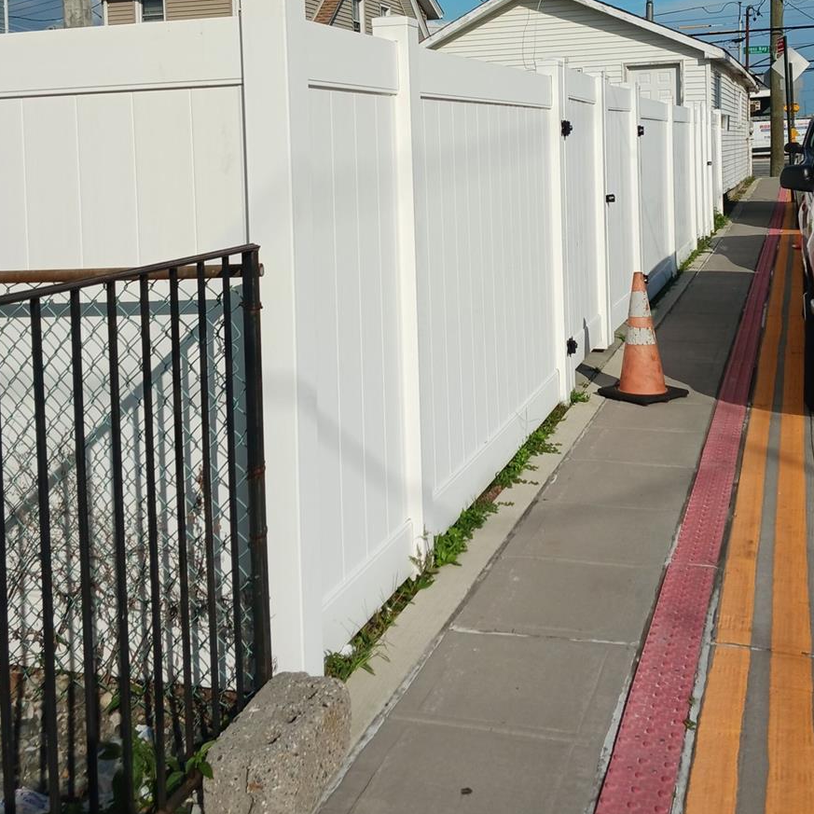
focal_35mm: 42
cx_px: 456
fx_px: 1117
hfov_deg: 40.0
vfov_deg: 38.4
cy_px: 151
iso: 20
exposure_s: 1/640
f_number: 1.8
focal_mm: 4
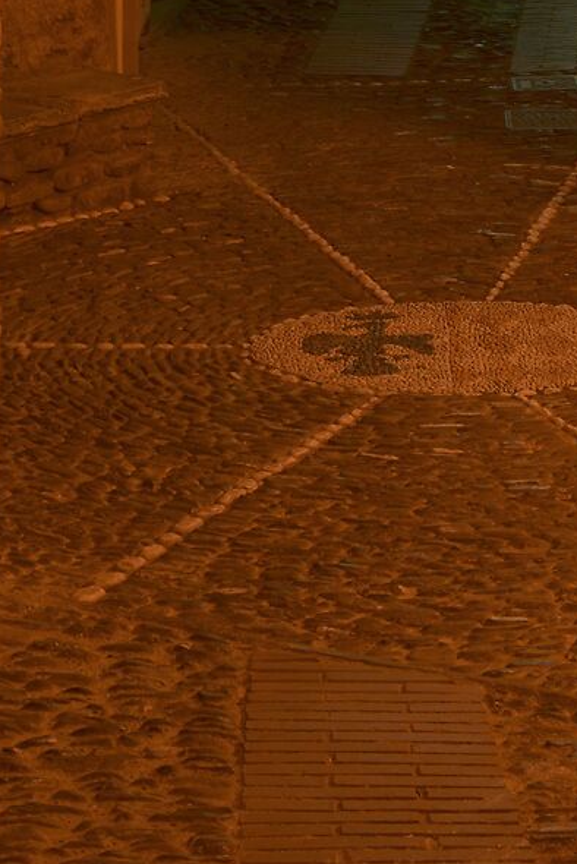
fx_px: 3025
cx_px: 529
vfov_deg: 15.3
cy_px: -343
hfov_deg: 10.8
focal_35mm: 126
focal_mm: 31
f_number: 8
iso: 100
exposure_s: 2.5
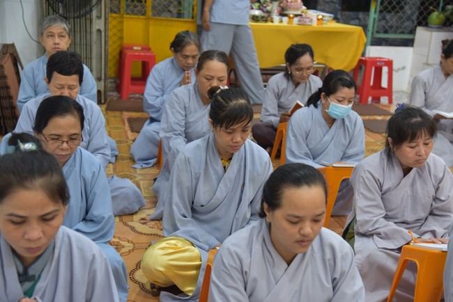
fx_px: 692
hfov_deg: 36.2
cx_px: 226
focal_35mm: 55
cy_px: 151
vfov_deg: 24.6
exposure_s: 1/60
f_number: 4
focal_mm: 55
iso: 720
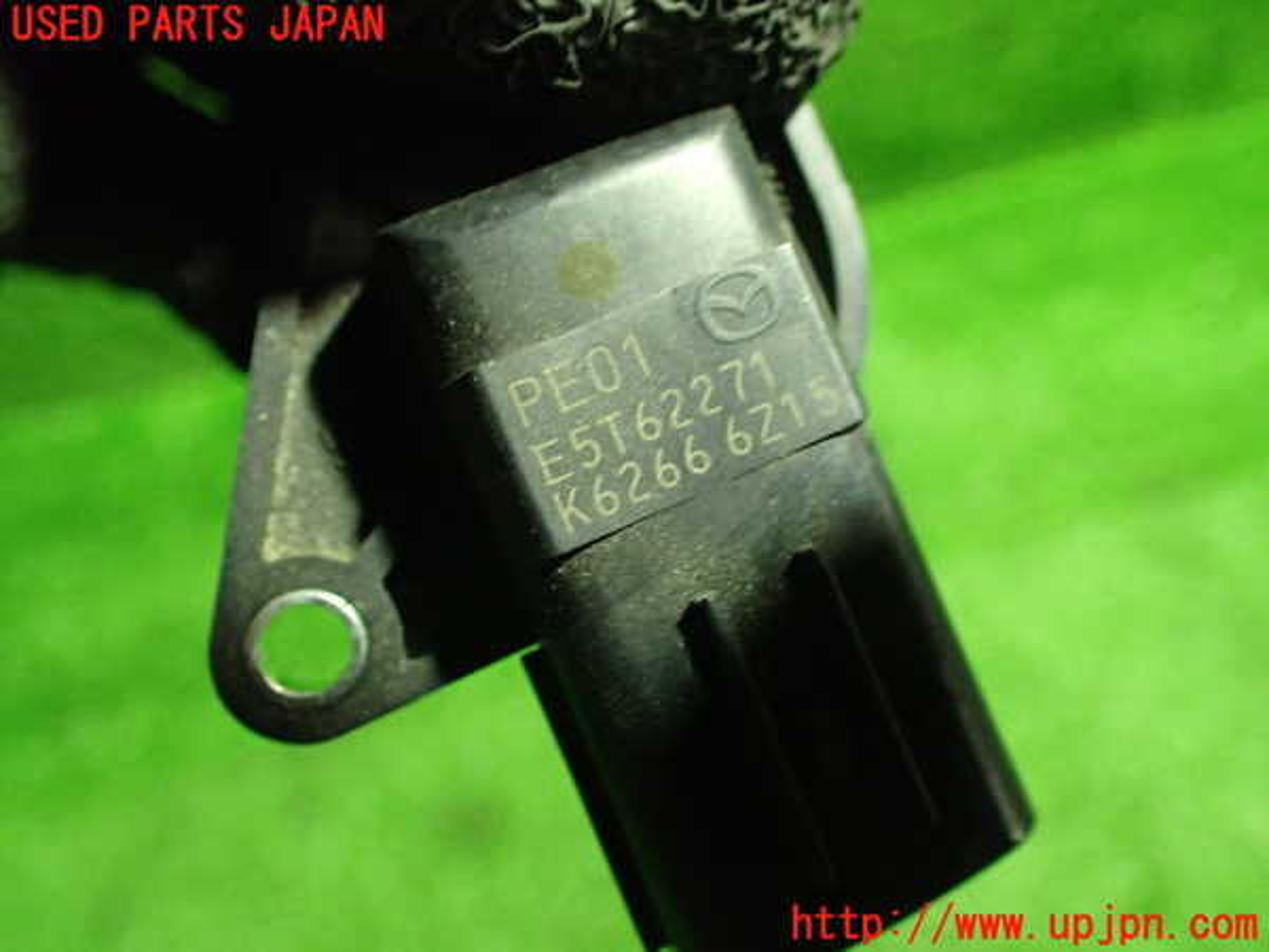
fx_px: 1100
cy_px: 476
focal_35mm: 30
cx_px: 634
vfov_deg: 46.8
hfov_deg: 60.0
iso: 800
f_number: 2.3
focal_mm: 5.4
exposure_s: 1/40
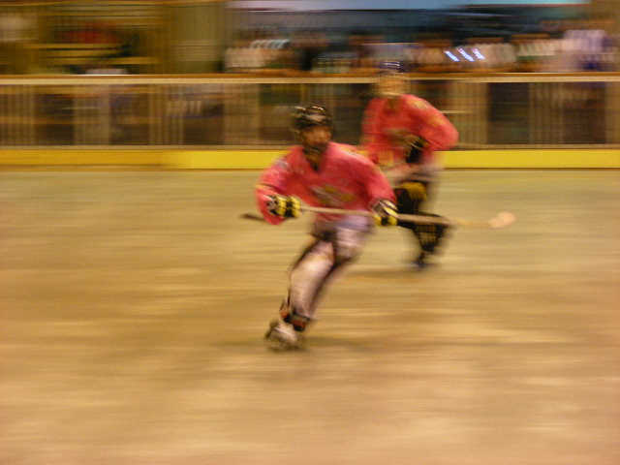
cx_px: 310
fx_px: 2293
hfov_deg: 15.4
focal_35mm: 128
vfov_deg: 11.6
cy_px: 232
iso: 200
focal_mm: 21.3
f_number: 3.5
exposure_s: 1/23.5
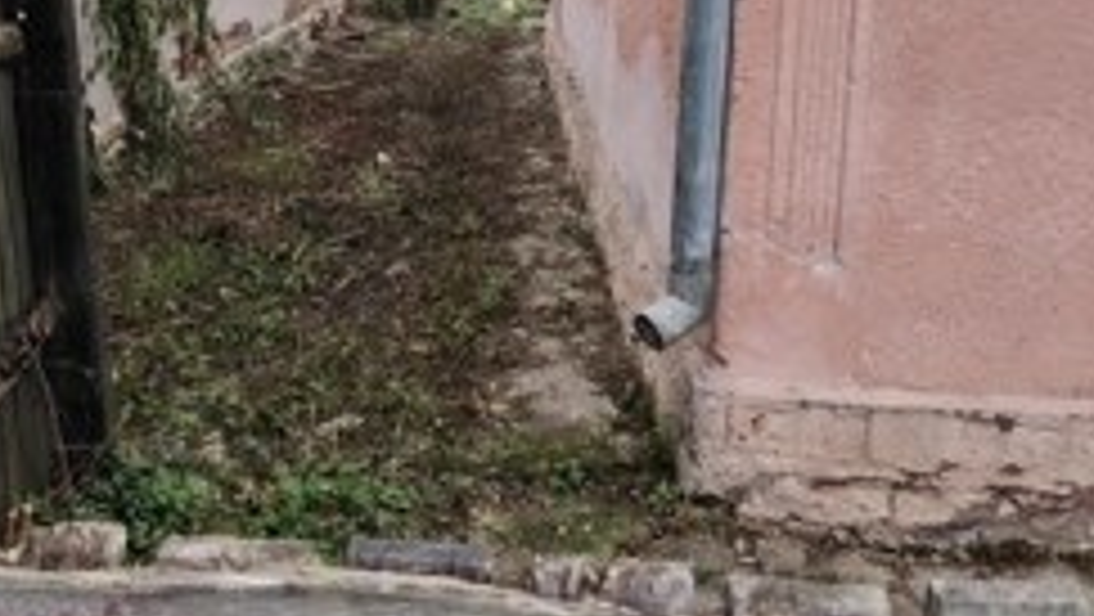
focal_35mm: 43
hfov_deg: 47.1
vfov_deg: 27.0
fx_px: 1248
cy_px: 90
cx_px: 437
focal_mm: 5.25
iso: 225
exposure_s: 1/100
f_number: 1.75
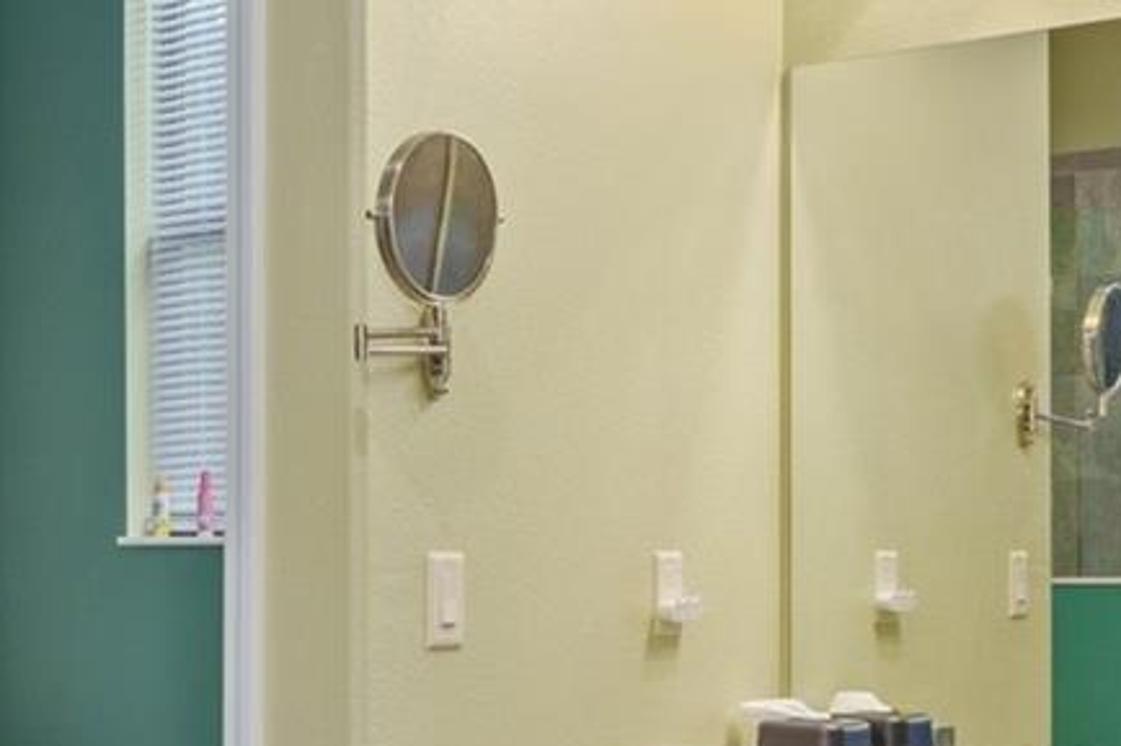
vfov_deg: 18.8
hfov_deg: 27.6
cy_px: 591
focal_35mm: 72
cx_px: 227
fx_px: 2236
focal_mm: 13
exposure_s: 1
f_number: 8
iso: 320
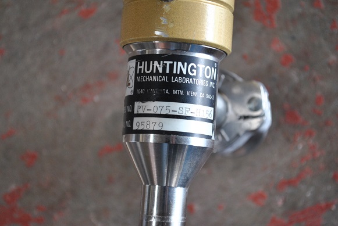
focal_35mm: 82
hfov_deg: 24.6
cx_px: 169
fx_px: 776
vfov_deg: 16.6
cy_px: 113
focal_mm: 55
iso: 400
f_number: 5.6
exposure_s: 1/30
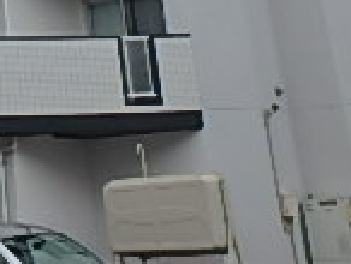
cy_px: -214
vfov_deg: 14.2
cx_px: -96
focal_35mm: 92
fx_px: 934
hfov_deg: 19.7
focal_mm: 3.7
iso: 125
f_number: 3.5
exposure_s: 1/1000
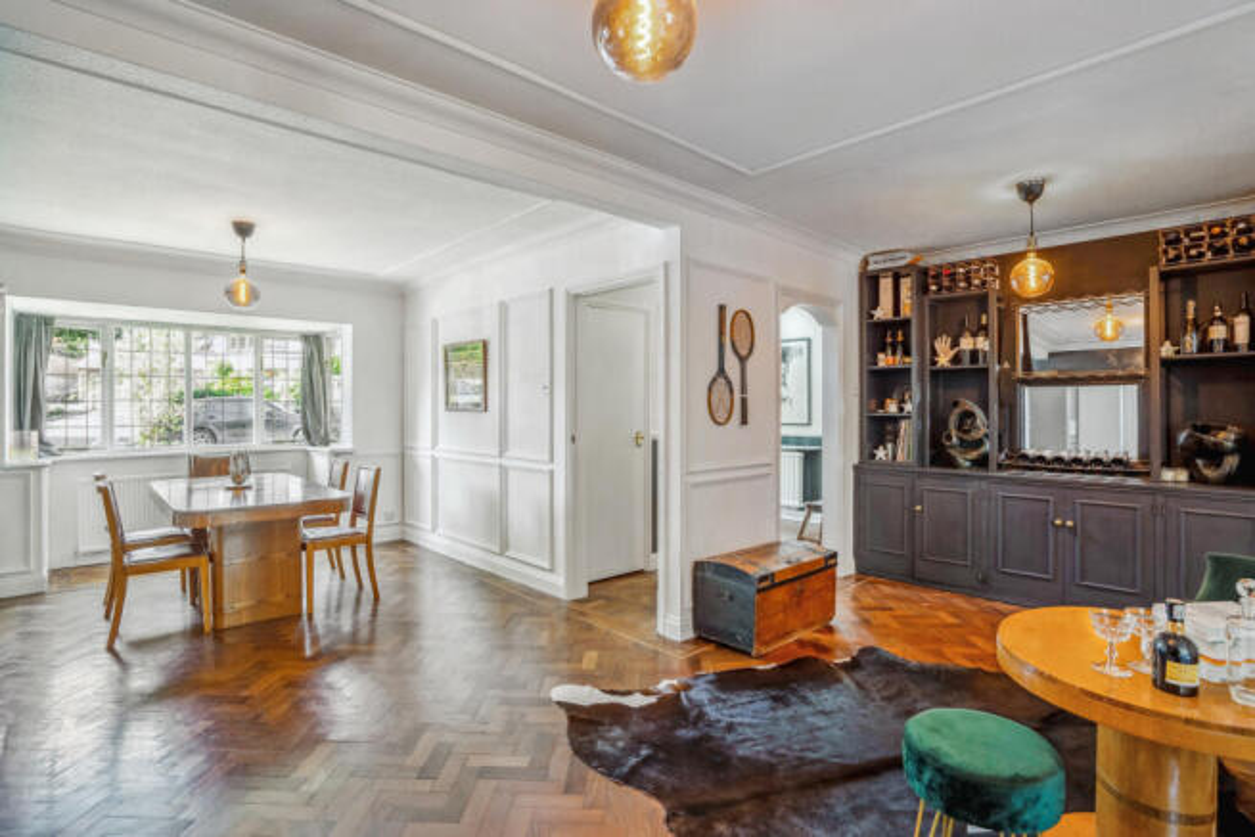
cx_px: 628
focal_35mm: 16
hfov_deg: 96.7
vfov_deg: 73.8
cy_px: 418
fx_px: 558
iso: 200
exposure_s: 1/25
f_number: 6.3
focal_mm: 16
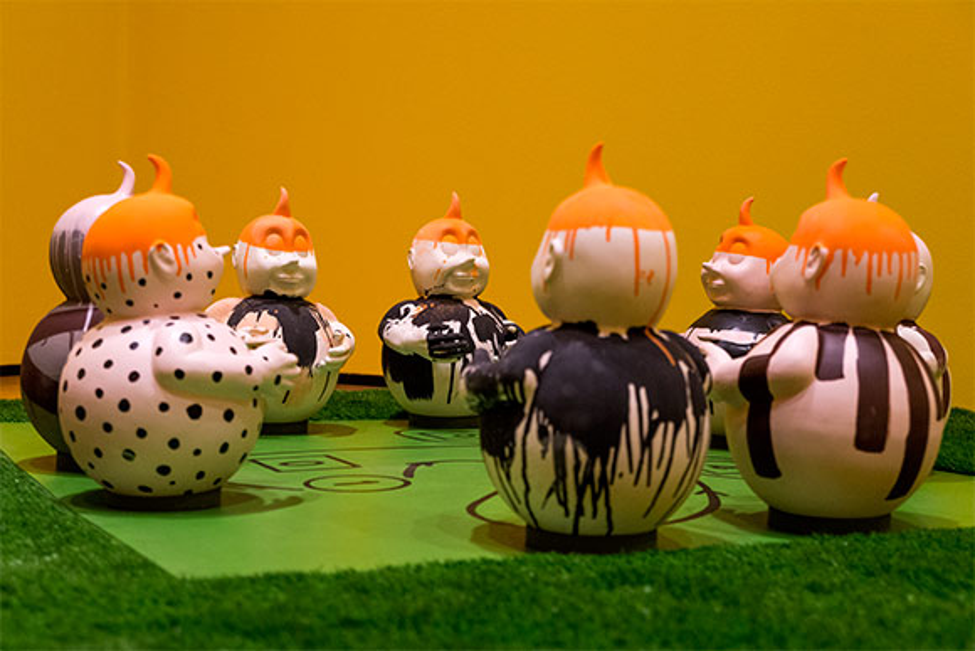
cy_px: 326
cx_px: 488
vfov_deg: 28.1
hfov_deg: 41.1
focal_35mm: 48
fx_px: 1300
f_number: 4
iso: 1250
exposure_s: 1/180
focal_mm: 48
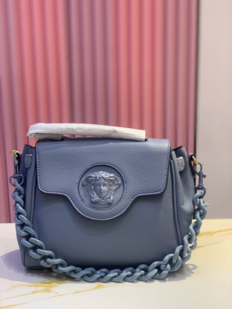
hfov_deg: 28.0
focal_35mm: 52
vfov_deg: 36.8
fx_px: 465
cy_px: 154
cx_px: 116
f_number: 2.4
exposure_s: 1/100
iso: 100
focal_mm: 6
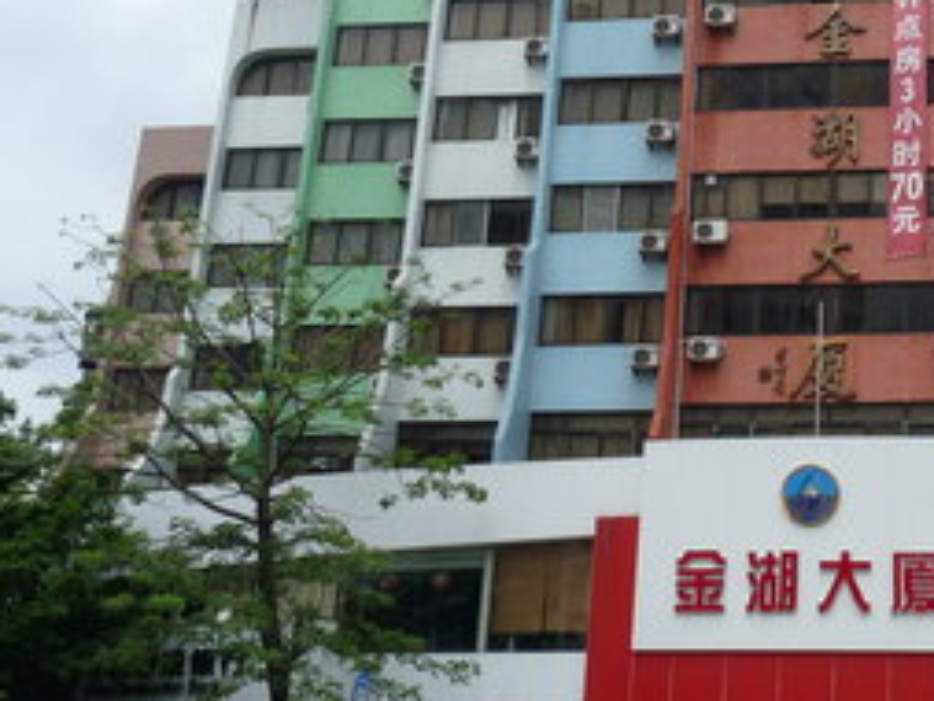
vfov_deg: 22.9
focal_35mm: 63
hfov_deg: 29.1
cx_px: 895
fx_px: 1701
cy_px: 118
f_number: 5.6
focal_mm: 5.2
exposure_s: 1/200
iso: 100
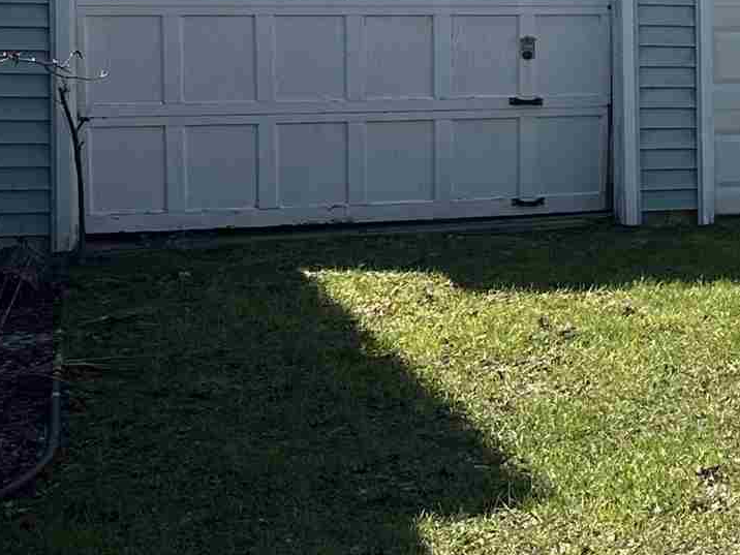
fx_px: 2202
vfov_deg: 14.3
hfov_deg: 16.2
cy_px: 100
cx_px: 1326
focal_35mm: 103
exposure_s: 1/2967
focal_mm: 6.86
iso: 80
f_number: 1.78
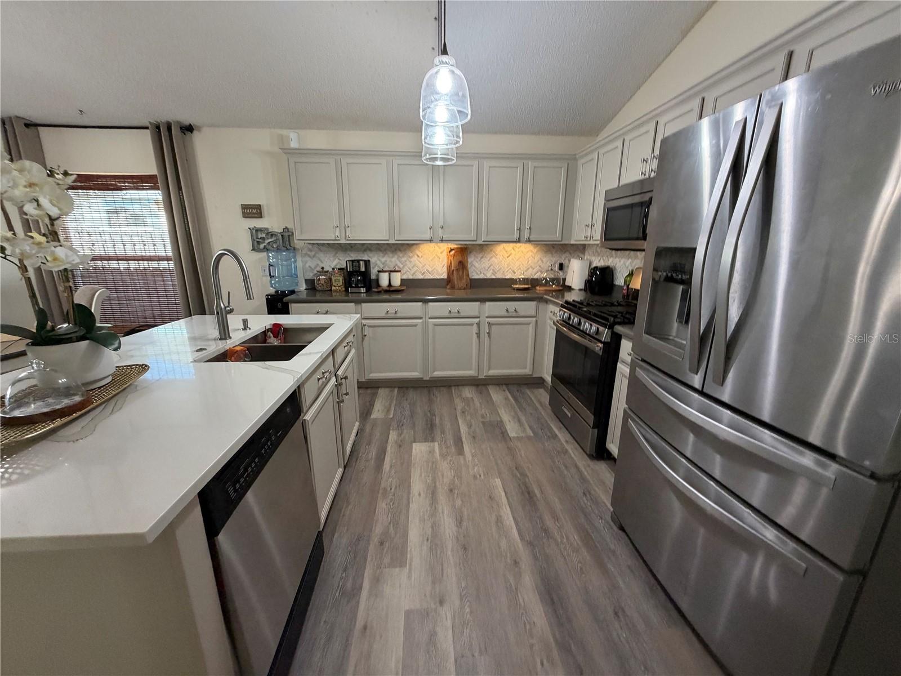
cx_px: 450
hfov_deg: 102.1
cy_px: 338
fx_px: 364
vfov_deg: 85.7
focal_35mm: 14
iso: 250
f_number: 2.2
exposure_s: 1/60
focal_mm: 2.22
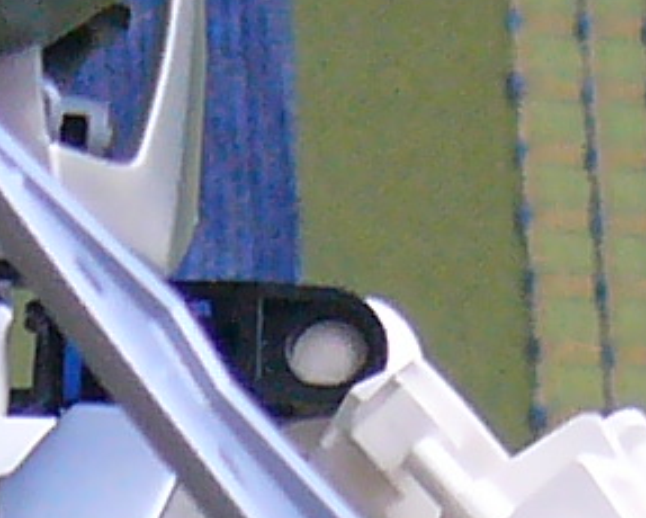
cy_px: 959
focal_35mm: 313
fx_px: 5988
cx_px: 25
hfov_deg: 6.2
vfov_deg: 4.9
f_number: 3.2
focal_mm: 7.5
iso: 200
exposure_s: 1/8
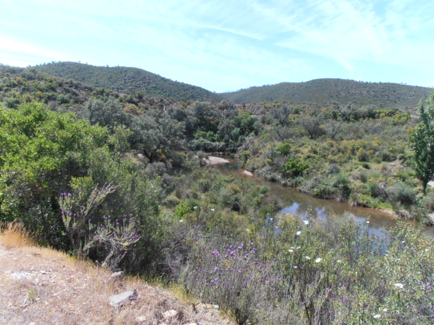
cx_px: 217
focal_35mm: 24
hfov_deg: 71.6
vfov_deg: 56.8
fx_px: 301
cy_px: 162
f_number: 7.9
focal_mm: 4.2
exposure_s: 1/282
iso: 200
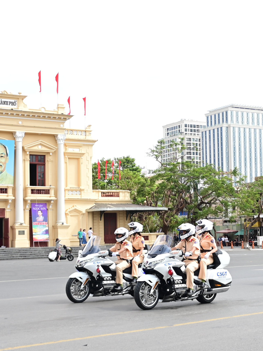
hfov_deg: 22.8
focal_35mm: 64
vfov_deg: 30.2
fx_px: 648
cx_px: 186
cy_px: 190
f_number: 4
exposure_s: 1/320
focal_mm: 26
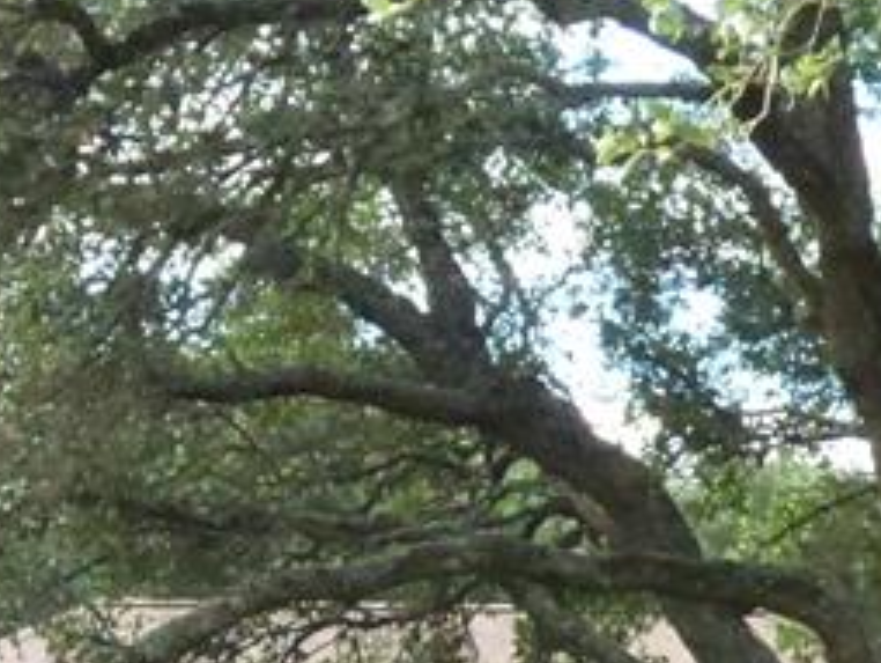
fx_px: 3694
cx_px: 447
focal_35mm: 145
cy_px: 889
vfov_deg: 10.0
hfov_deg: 13.6
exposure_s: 1/800
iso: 1600
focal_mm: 6.47
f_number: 4.5
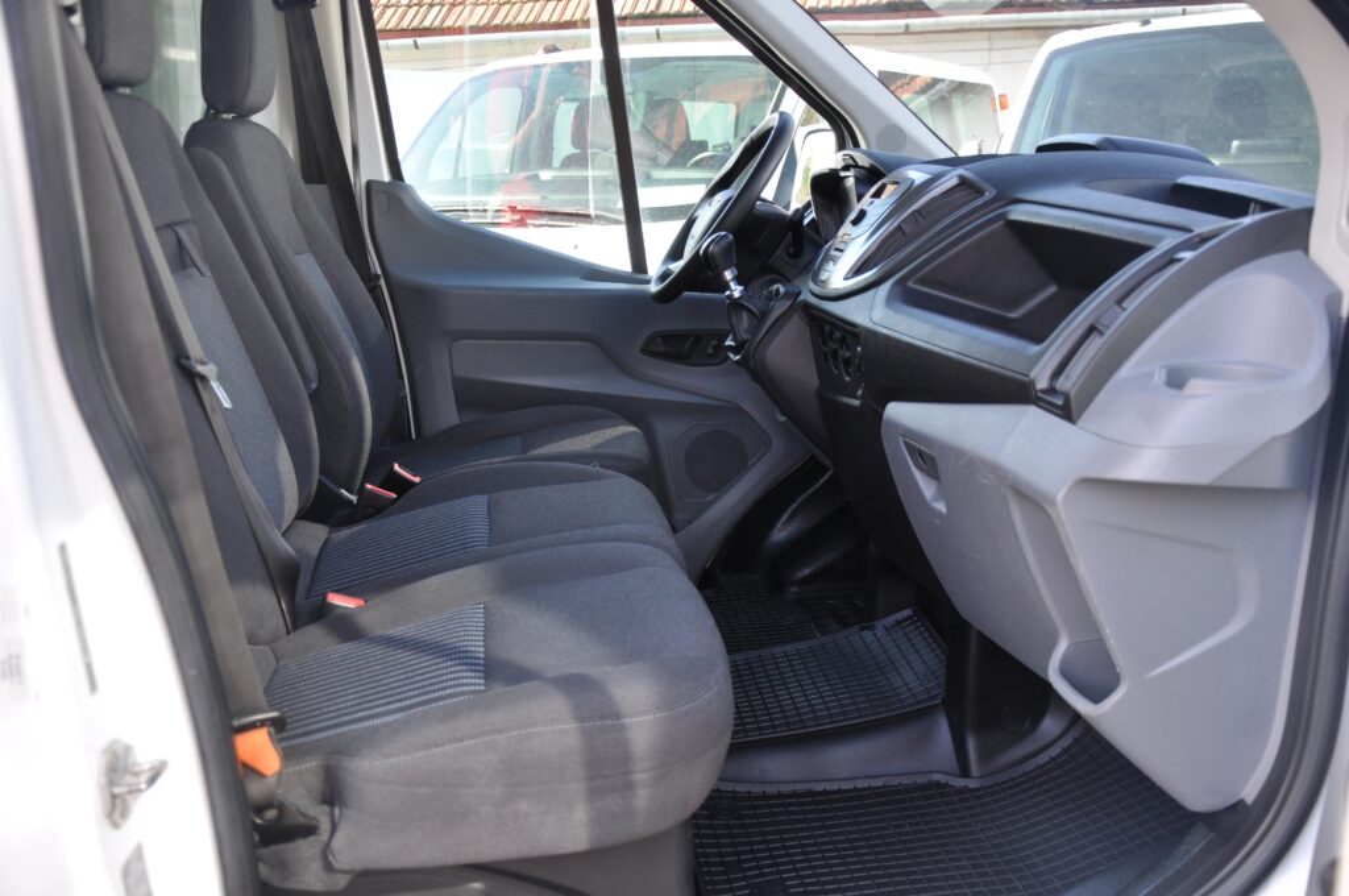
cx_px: 674
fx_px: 1403
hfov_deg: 51.3
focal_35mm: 38
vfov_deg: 35.4
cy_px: 448
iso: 400
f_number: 4.5
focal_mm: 25
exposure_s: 1/80
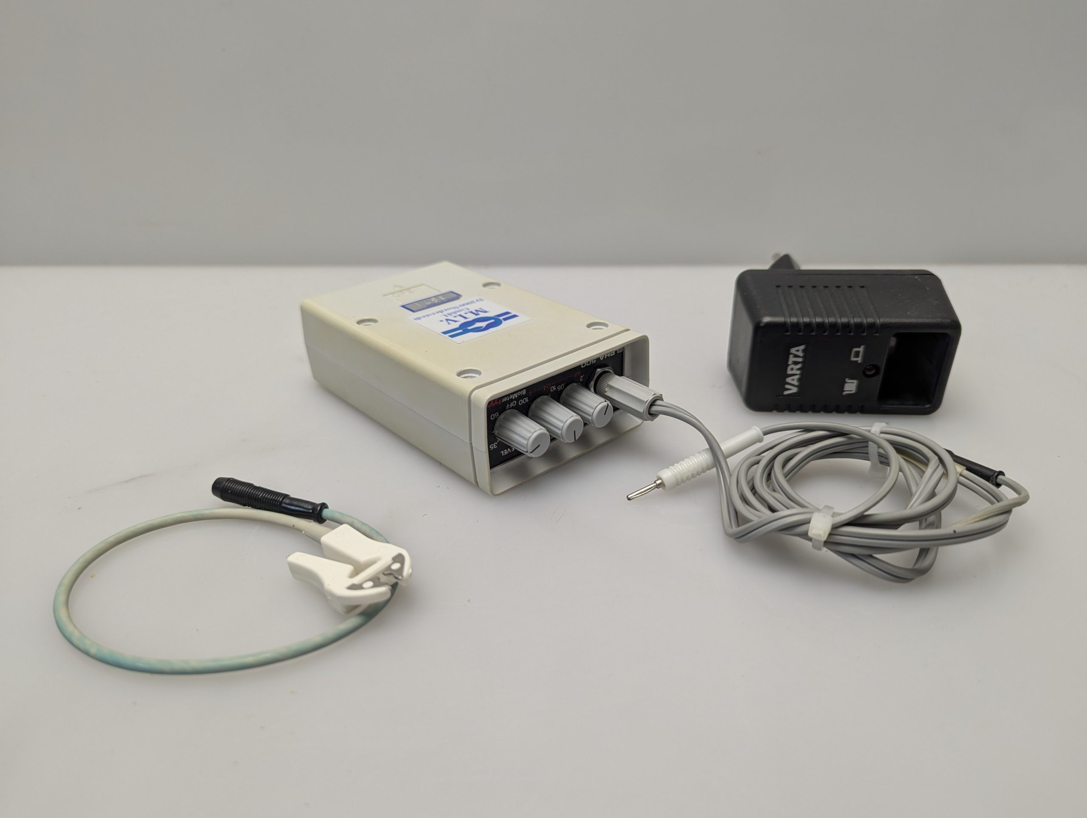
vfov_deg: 56.9
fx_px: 755
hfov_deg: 71.5
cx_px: 544
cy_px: 409
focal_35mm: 24
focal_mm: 6.81
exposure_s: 1/100
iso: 86
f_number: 1.85
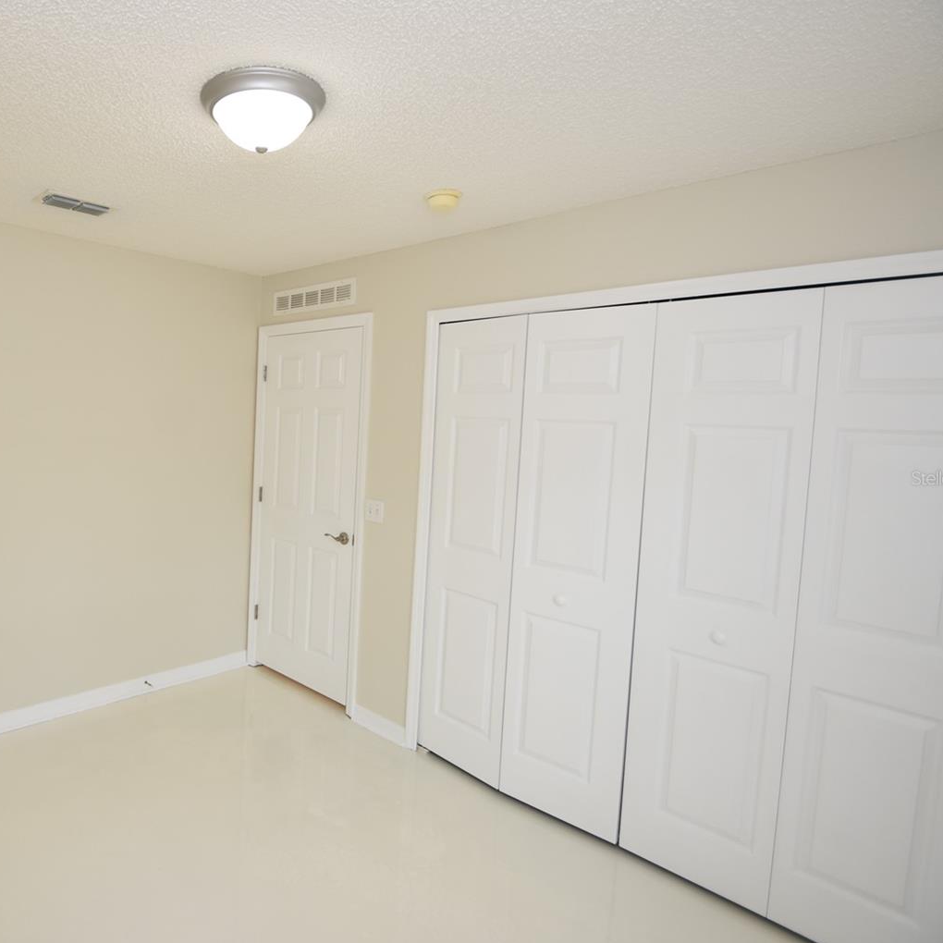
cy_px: 478
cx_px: 254
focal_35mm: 20
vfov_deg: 74.8
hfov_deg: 70.6
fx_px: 616
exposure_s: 1/60
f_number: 4
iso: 200
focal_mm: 10
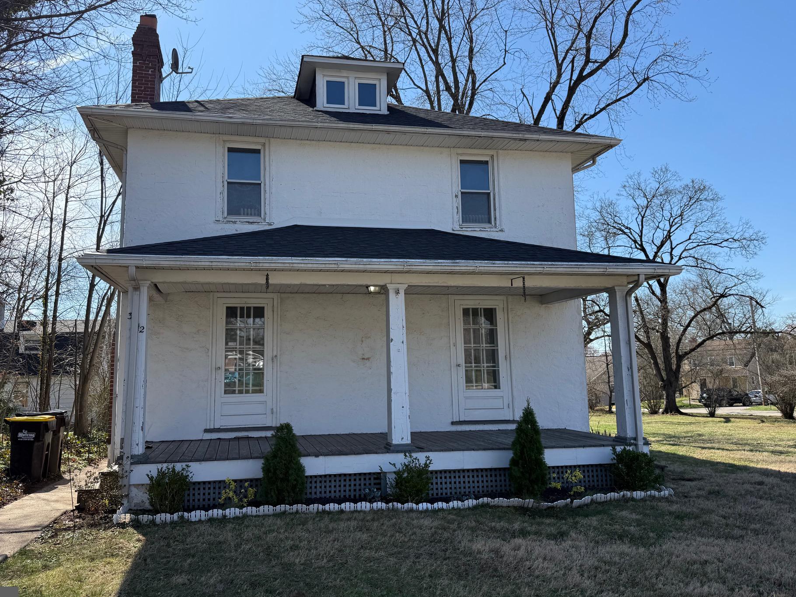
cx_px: 357
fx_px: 621
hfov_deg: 65.2
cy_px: 286
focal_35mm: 27
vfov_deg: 51.3
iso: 80
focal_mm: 6.76
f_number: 1.78
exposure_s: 1/3425
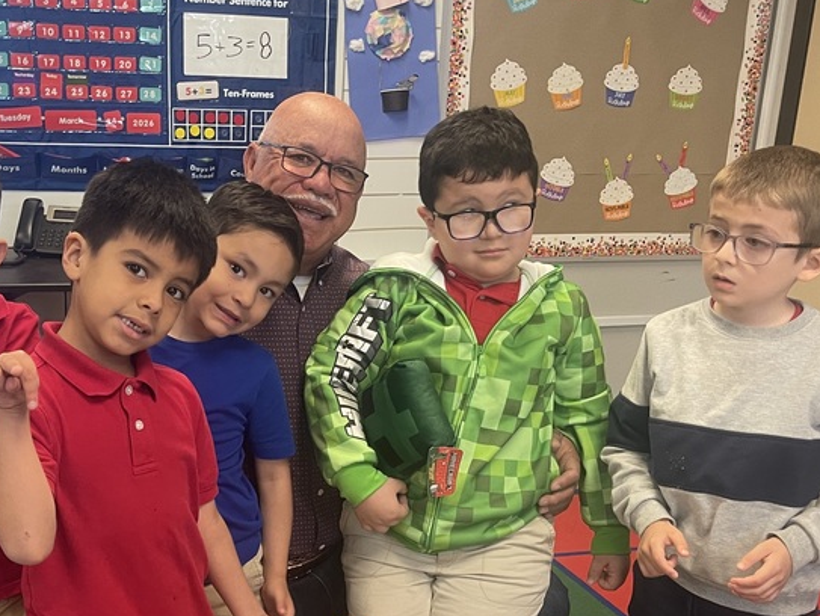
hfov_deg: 41.0
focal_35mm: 46
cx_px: 326
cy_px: 427
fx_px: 1090
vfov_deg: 31.2
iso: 160
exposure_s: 1/60
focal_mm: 5.1
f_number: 1.6
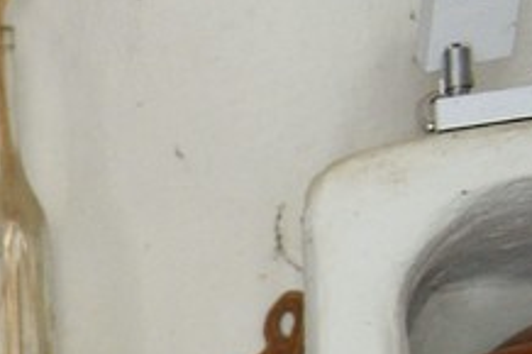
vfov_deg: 7.1
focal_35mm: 176
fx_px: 2599
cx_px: -1230
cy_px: 1016
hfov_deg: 8.8
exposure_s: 1/80
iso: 800
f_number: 3.5
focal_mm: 24
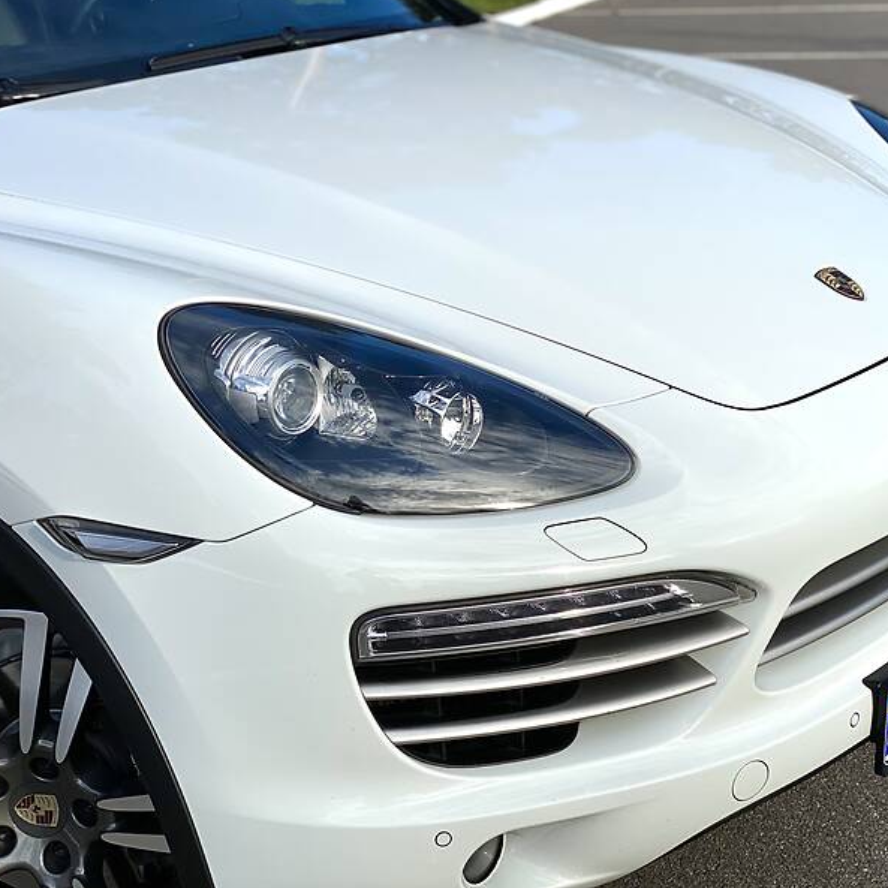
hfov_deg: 27.6
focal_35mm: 62
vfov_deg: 27.7
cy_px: 440
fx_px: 1799
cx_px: 559
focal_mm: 6
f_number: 2
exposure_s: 1/1453
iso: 20
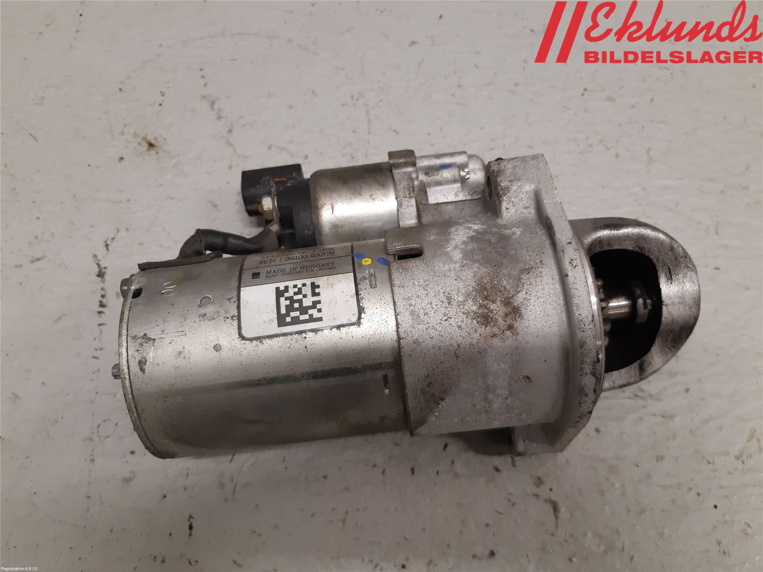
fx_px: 573
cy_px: 286
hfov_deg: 67.3
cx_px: 382
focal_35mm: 26
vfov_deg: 53.1
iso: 125
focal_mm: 3.93
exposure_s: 1/50
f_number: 1.7
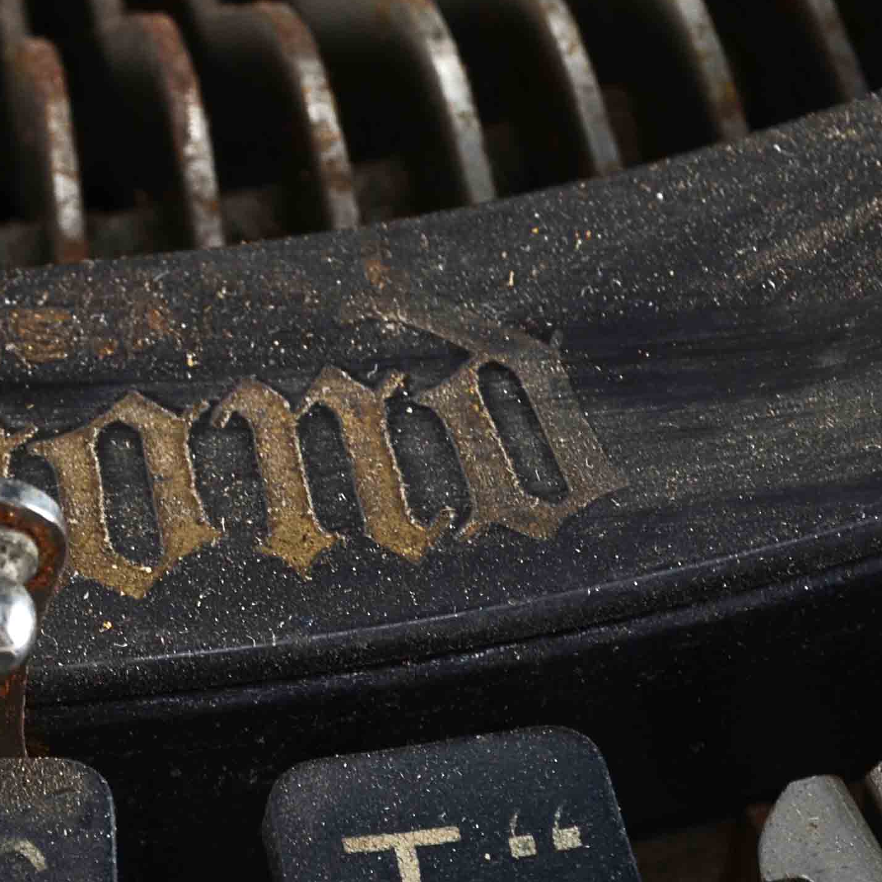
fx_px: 4555
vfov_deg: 10.9
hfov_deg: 10.8
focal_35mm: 158
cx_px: -232
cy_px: 922
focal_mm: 36
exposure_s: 1/80
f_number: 11
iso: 100
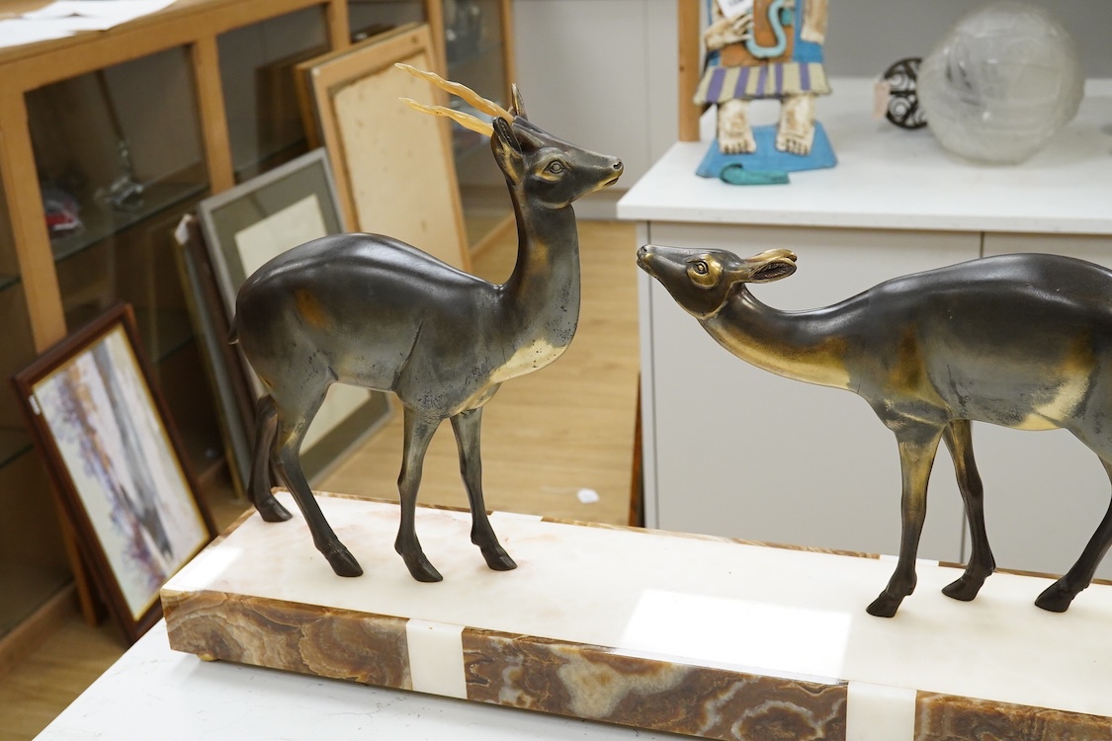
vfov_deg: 29.9
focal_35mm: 45
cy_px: 370
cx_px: 556
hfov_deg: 43.6
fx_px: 1390
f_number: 10
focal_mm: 30
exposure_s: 1/160
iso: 2500
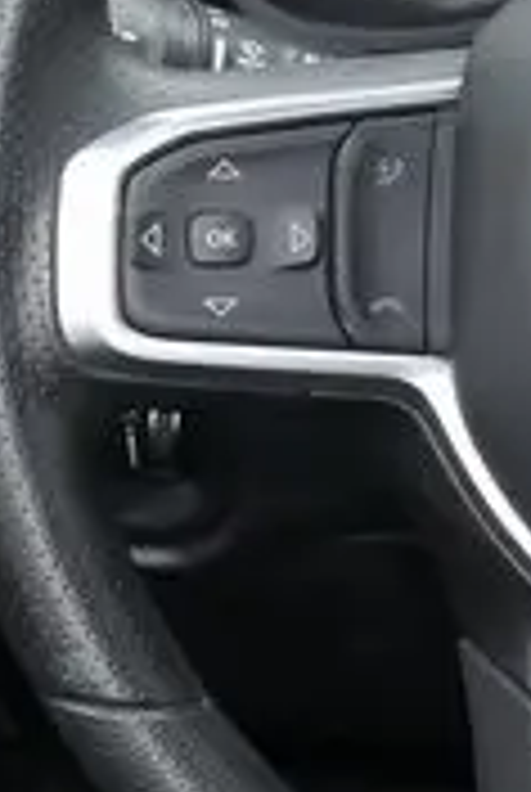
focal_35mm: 136
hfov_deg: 9.8
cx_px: 814
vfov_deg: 15.0
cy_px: 187
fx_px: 2997
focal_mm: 18
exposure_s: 1/60
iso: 800
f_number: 5
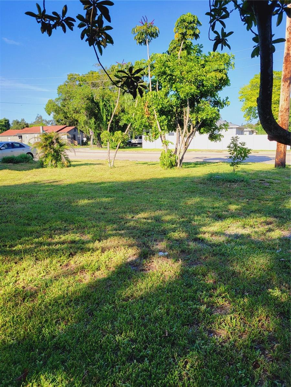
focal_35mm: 26
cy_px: 194
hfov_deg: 53.1
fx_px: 291
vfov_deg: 67.3
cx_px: 146
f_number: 1.8
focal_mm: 5.4
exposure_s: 1/955
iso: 40
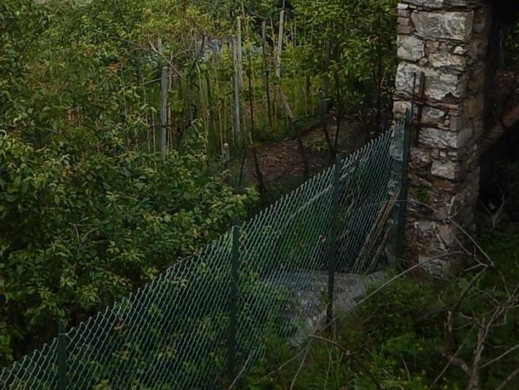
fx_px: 885
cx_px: 90
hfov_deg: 31.7
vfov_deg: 23.2
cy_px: -53
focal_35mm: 59
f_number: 3.4
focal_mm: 4.5
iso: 125
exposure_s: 1/500
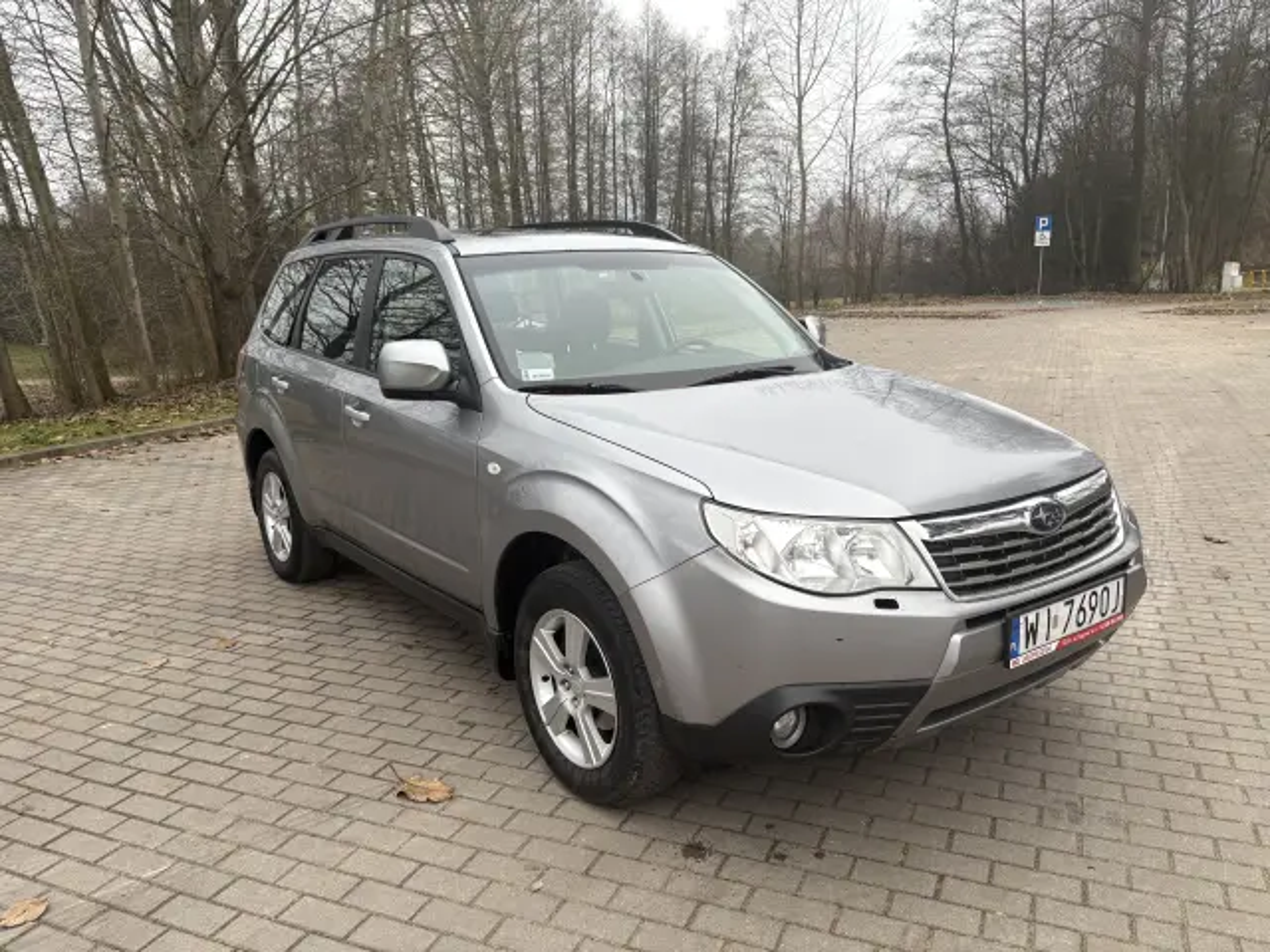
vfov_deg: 53.1
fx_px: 954
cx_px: 635
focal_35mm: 26
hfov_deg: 67.3
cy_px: 476
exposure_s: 1/407
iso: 50
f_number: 1.6
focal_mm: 5.96
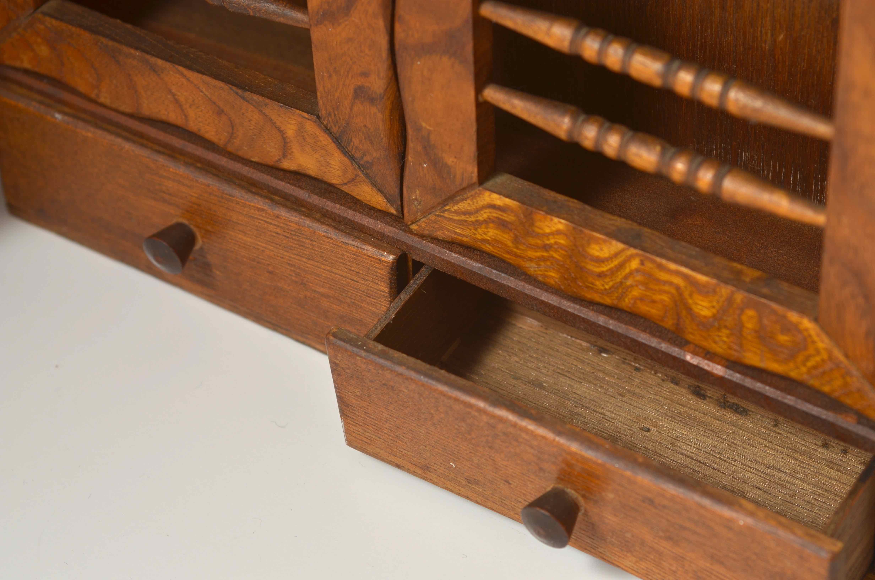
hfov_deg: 19.5
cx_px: 438
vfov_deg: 13.0
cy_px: 290
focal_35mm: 105
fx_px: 2547
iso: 100
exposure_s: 1/250
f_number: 5.6
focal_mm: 70
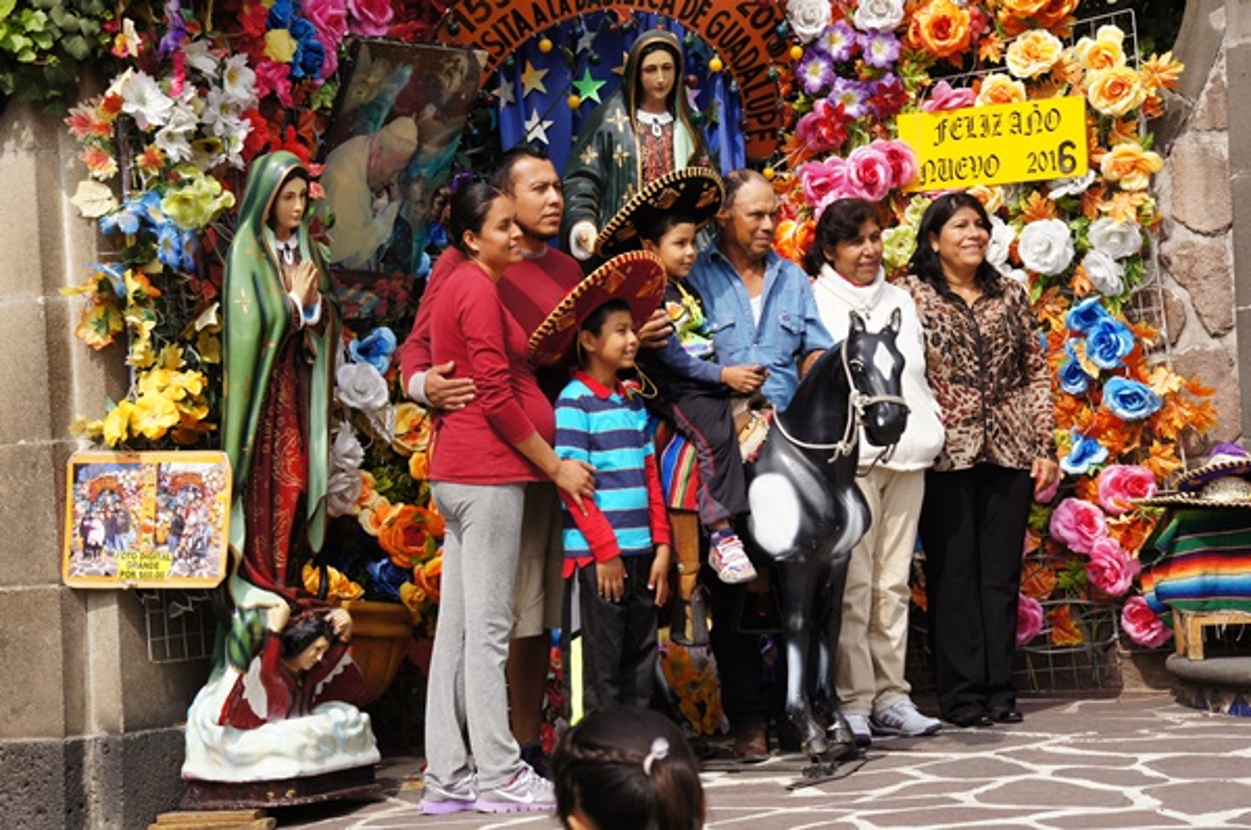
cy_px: 415
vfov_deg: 16.5
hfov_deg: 24.7
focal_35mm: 82
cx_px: 626
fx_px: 2862
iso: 100
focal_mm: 55
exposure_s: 1/125
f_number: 9
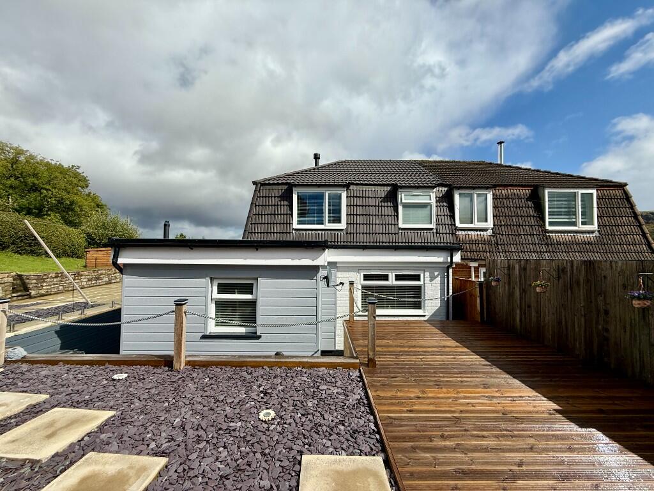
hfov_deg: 102.1
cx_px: 327
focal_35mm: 14
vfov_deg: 85.7
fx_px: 265
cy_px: 246
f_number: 2.2
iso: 50
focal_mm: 2.22
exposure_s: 1/2976
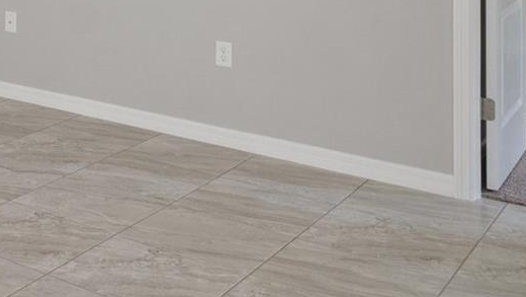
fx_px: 809
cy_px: -70
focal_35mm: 58
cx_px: -174
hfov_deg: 28.7
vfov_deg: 19.4
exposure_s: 1/1.67
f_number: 8
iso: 640
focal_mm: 12
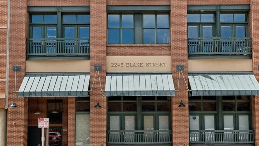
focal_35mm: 53
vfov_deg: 21.8
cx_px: 130
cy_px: 0
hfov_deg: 39.2
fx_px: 364
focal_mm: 29
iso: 400
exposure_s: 1/400
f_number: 9
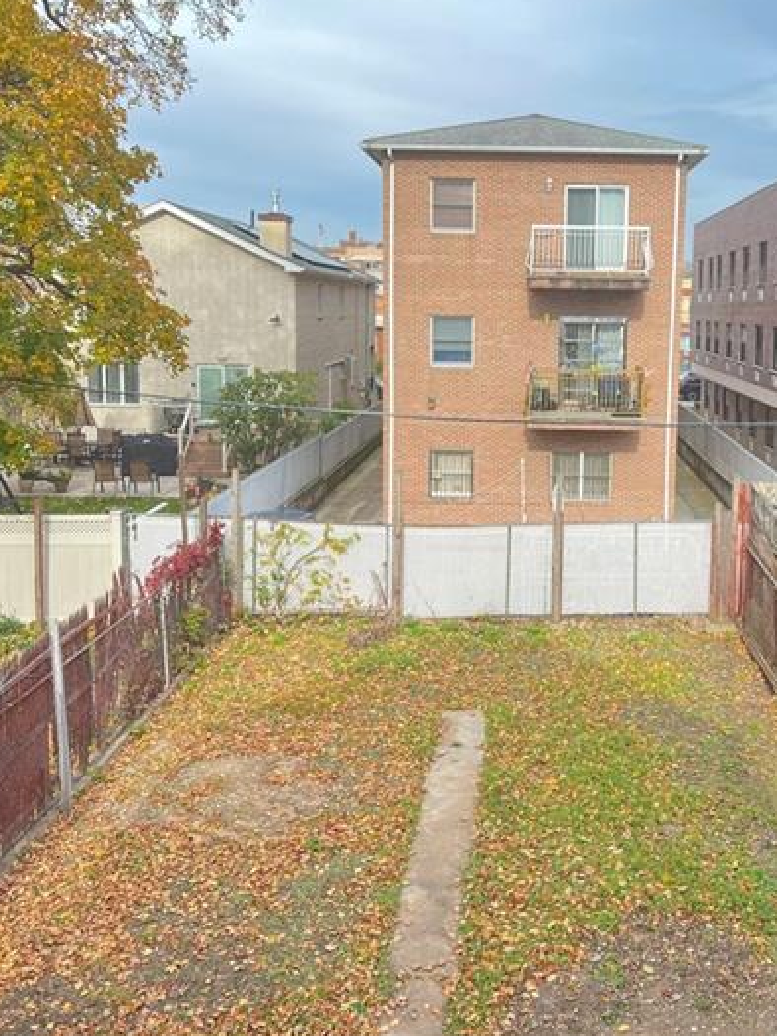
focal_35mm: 38
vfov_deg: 48.7
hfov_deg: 37.2
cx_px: 536
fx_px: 1137
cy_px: 428
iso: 50
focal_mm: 5.7
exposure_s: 1/330
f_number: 1.5
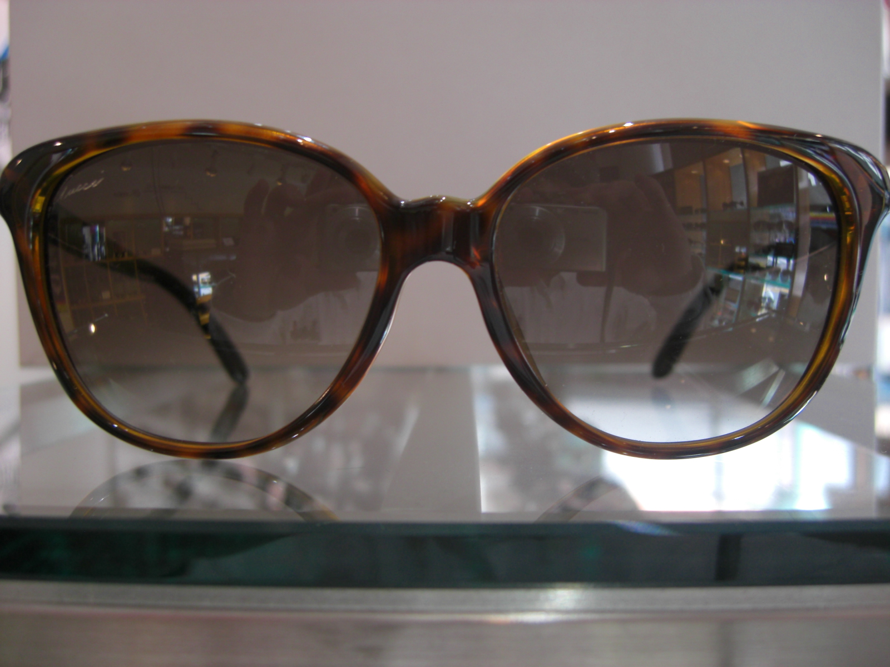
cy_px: 334
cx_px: 445
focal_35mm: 38
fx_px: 977
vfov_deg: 37.7
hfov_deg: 49.0
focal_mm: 7.9
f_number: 2.8
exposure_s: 1/60
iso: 100
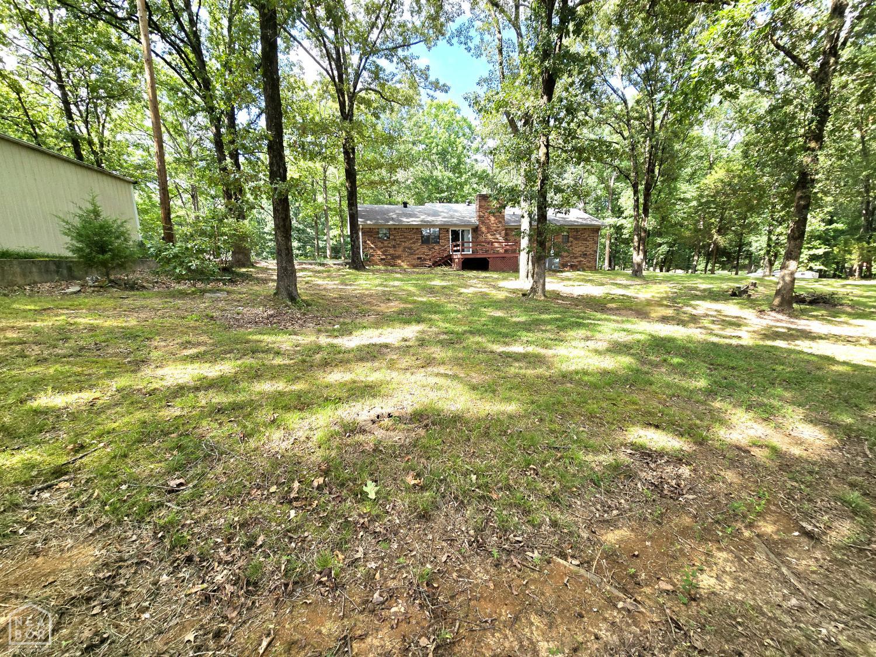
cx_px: 438
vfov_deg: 89.9
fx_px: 329
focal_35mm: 13
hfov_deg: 106.2
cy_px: 328
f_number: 2.2
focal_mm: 2.2
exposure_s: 1/769
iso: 100
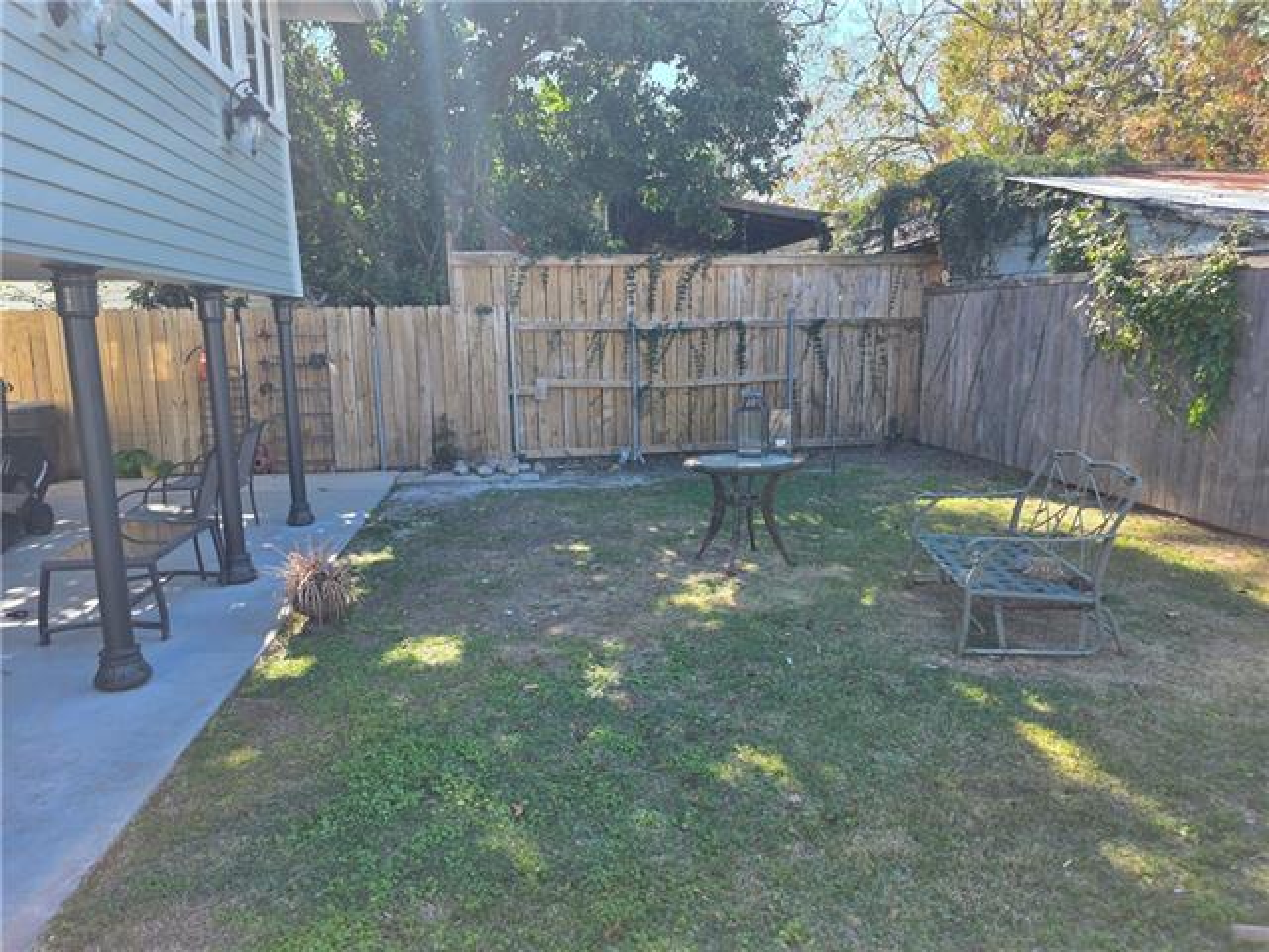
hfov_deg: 73.9
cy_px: 476
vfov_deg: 58.9
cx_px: 634
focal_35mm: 23
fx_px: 843
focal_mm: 6.3
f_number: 1.7
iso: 25
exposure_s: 1/359
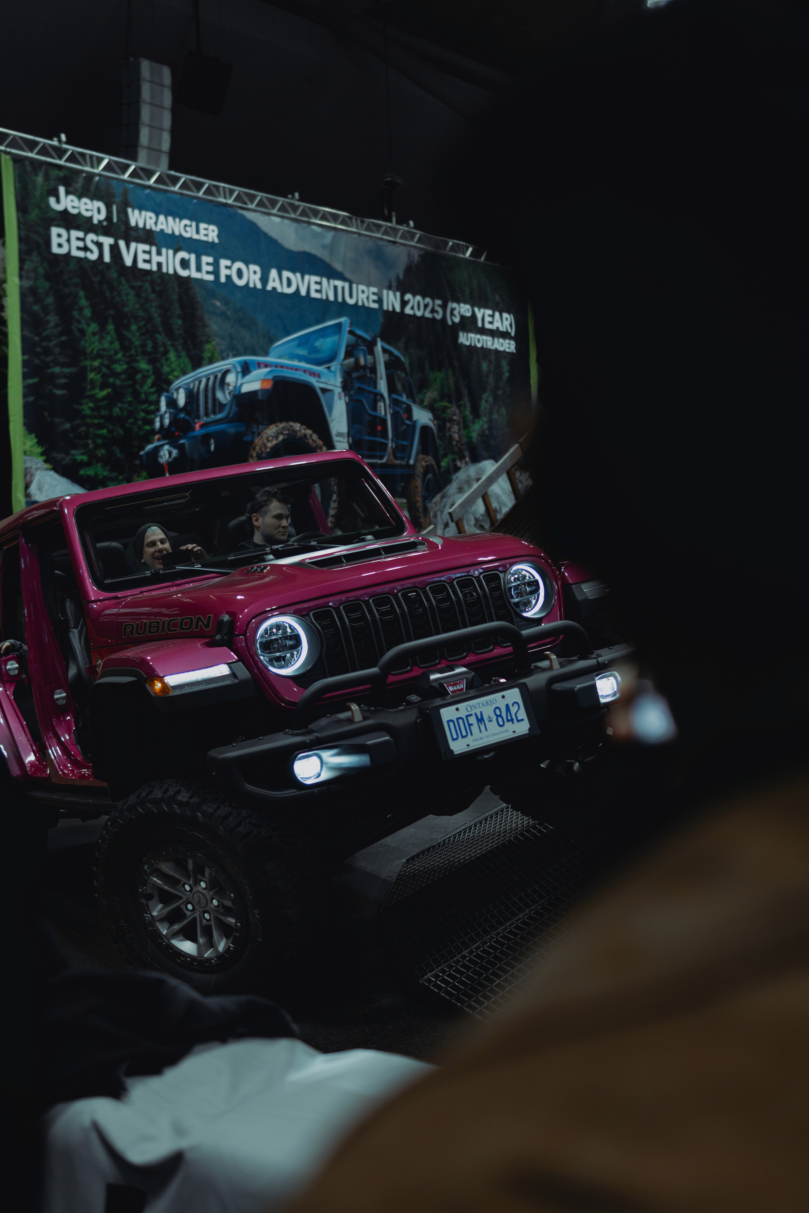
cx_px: 404
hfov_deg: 29.9
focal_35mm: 45
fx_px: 1517
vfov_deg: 43.6
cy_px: 606
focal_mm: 30
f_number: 1.8
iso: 200
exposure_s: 1/320
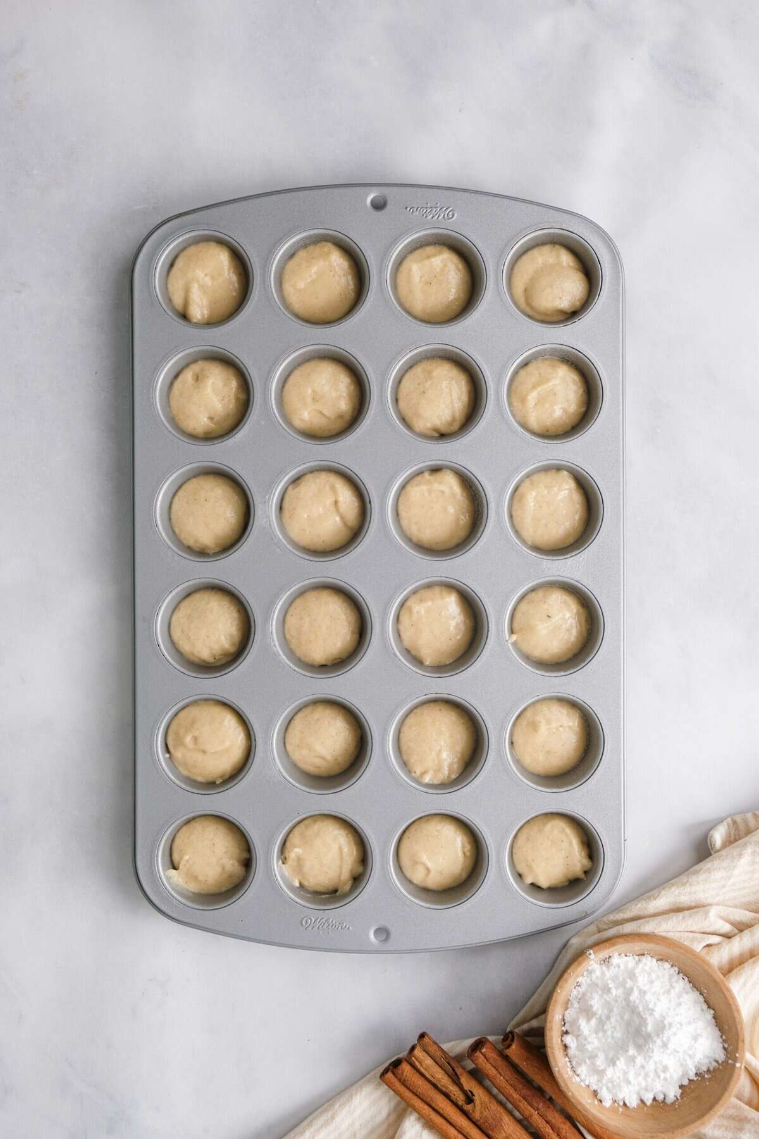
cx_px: 380
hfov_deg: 38.9
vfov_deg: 55.8
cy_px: 570
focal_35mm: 34
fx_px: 1075
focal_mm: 22.7
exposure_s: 1/50
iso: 320
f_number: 4
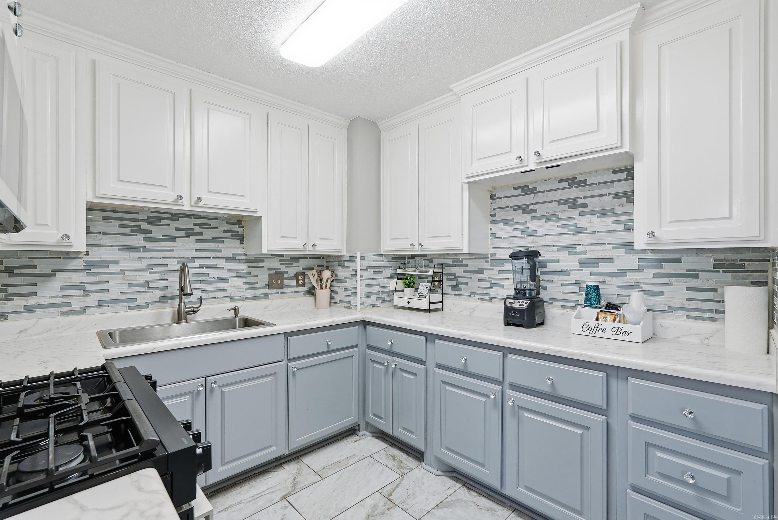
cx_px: 389
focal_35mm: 16
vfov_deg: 73.8
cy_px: 260
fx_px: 346
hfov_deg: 96.7
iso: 250
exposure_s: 1/20
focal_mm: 16
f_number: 9
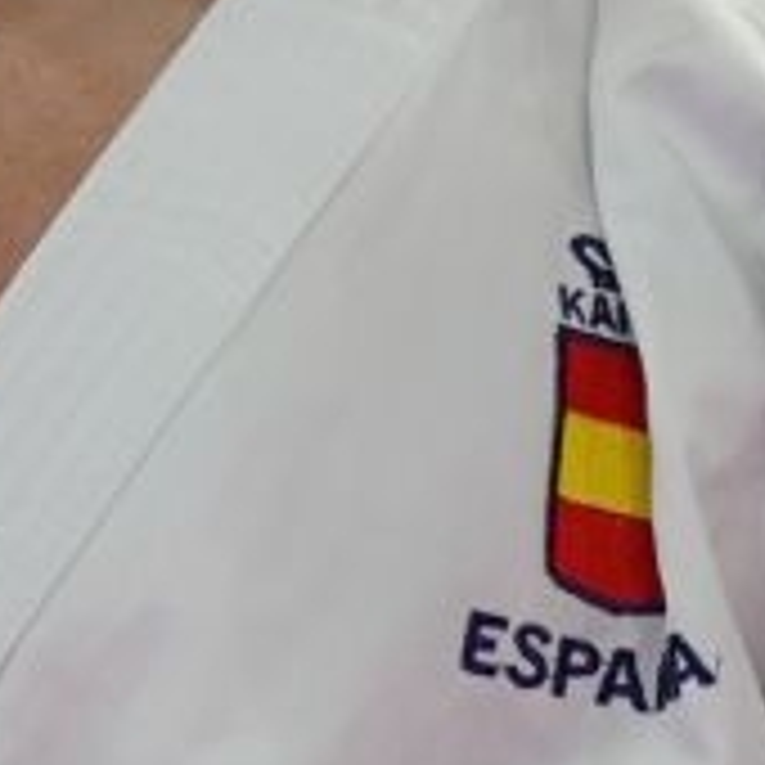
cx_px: 22
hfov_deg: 0.5
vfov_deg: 0.5
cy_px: 634
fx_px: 89985
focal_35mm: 3599
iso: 500
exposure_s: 1/320
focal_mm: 400
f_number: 2.8
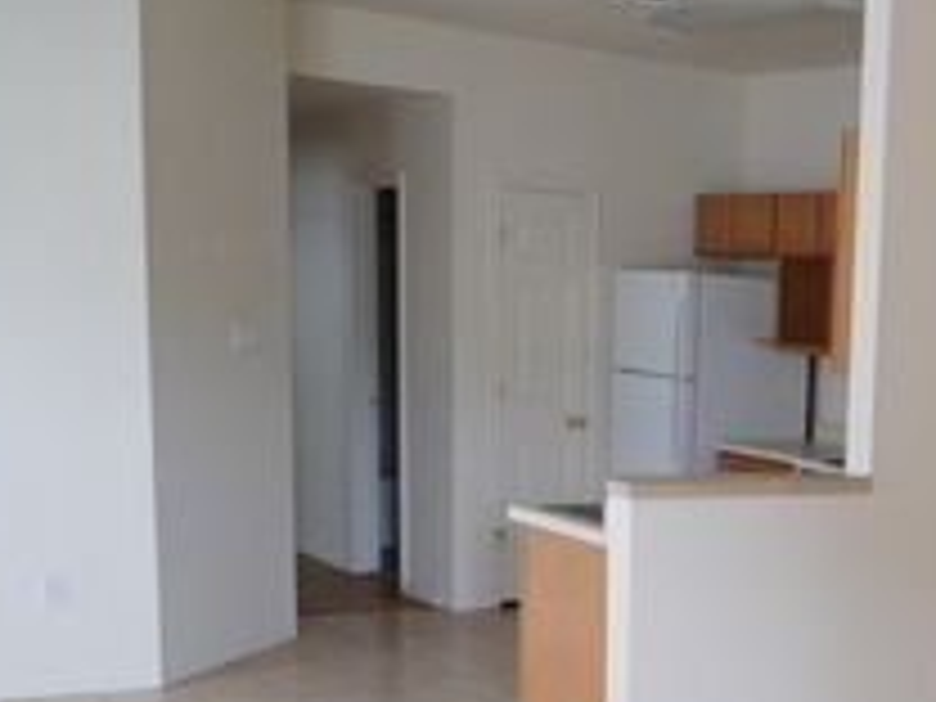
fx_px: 1622
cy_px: 677
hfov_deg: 29.5
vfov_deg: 23.5
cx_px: 990
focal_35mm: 60
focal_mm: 4.5
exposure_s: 1/30
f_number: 3.4
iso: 200
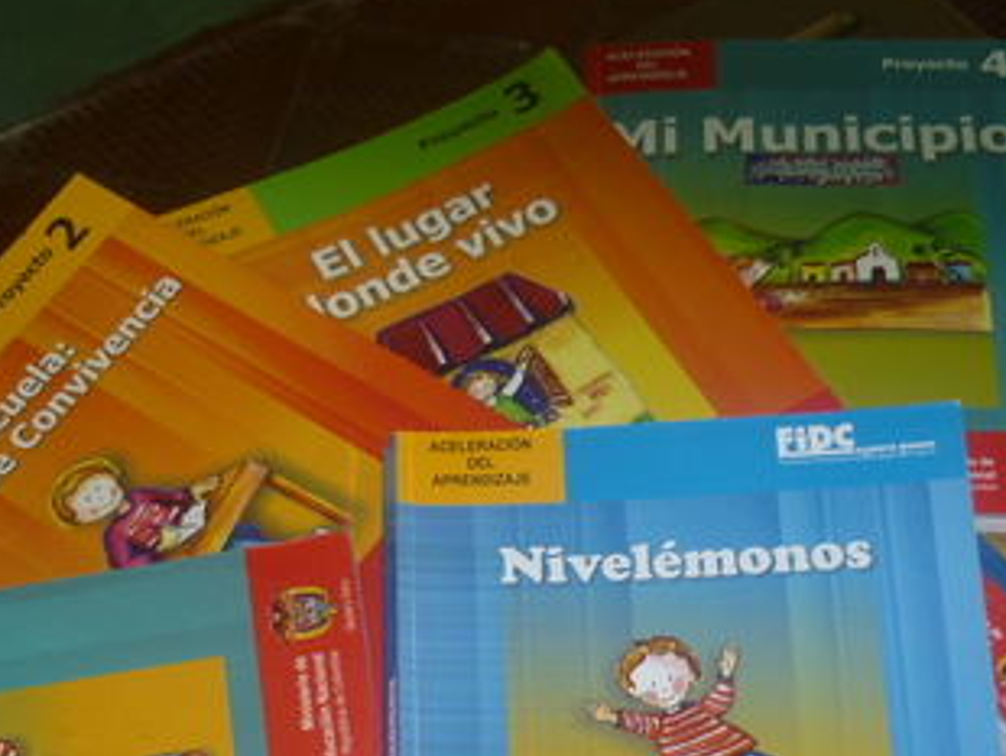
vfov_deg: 22.7
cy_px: 604
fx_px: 1861
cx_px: 597
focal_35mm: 64
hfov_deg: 30.2
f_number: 2.8
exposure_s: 1/30
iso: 100
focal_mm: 5.5
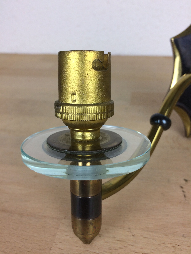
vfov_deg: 61.7
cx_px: 96
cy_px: 127
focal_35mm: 29
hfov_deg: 48.2
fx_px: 213
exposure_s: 1/100
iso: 50
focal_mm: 4.15
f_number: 2.2
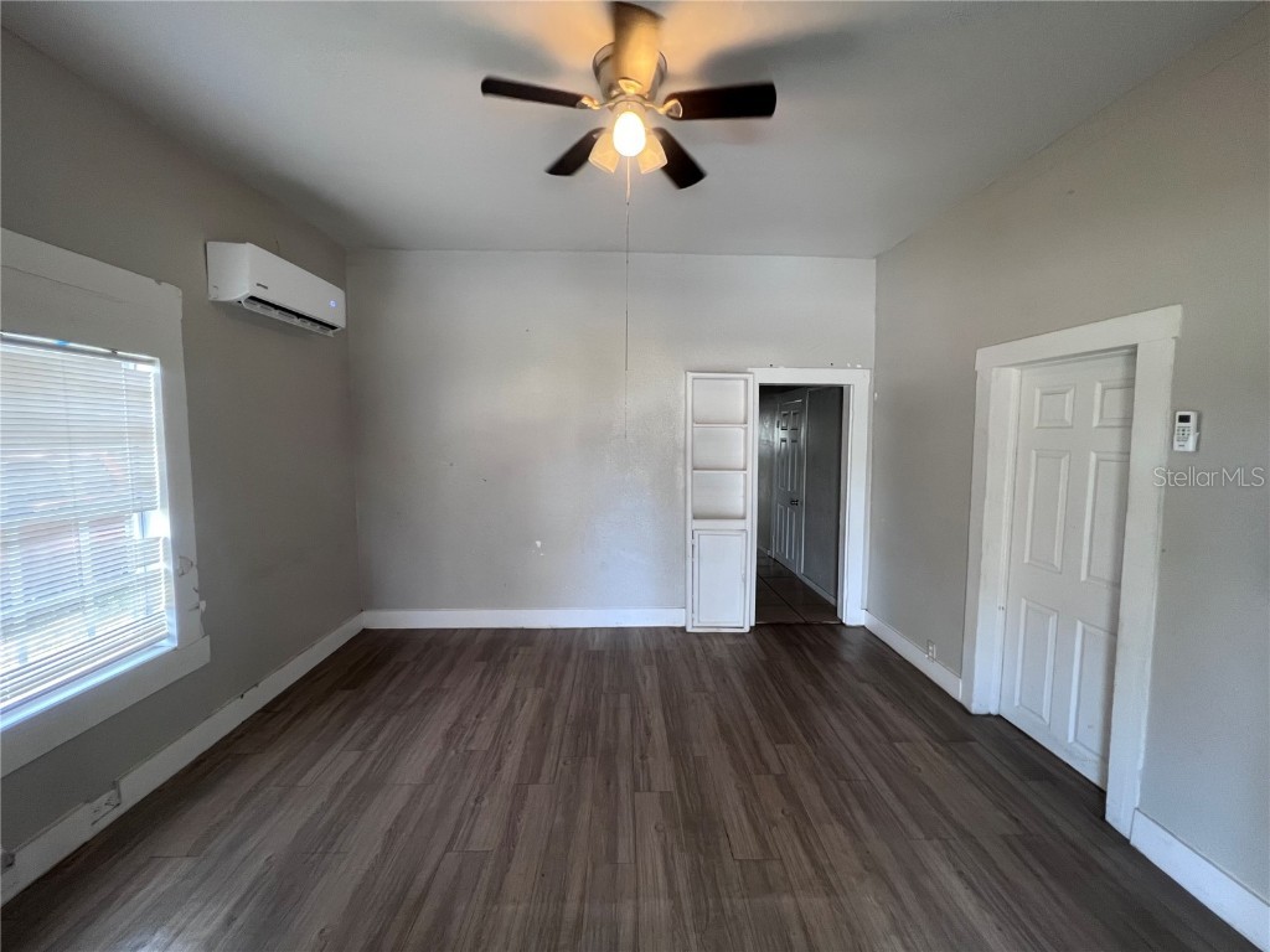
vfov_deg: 89.9
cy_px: 476
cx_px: 635
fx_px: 477
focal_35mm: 13
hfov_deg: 106.2
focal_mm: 1.57
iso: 200
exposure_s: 1/120
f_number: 1.8
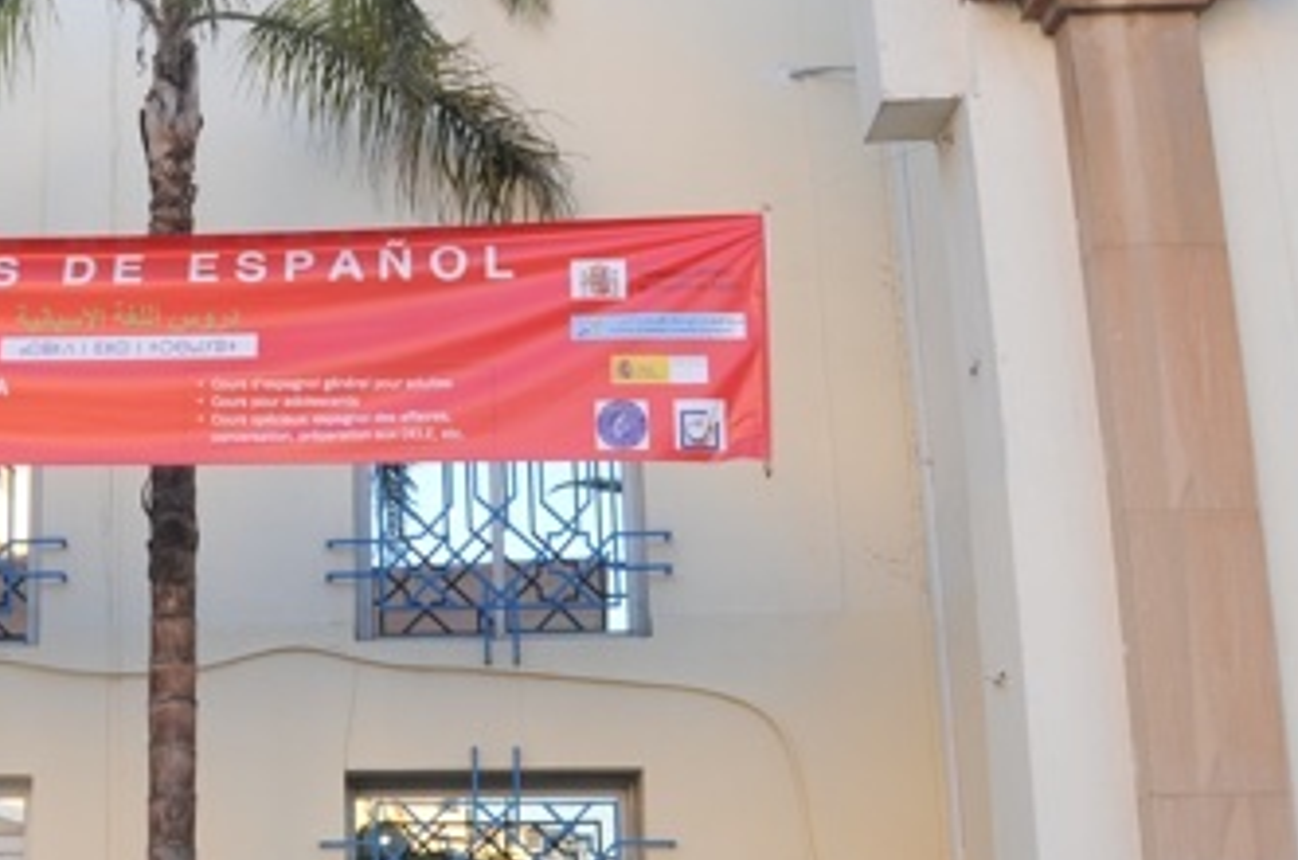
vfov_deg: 23.7
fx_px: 2051
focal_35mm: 57
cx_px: 113
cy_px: 500
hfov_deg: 33.2
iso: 200
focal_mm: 18
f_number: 5.6
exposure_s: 1/60
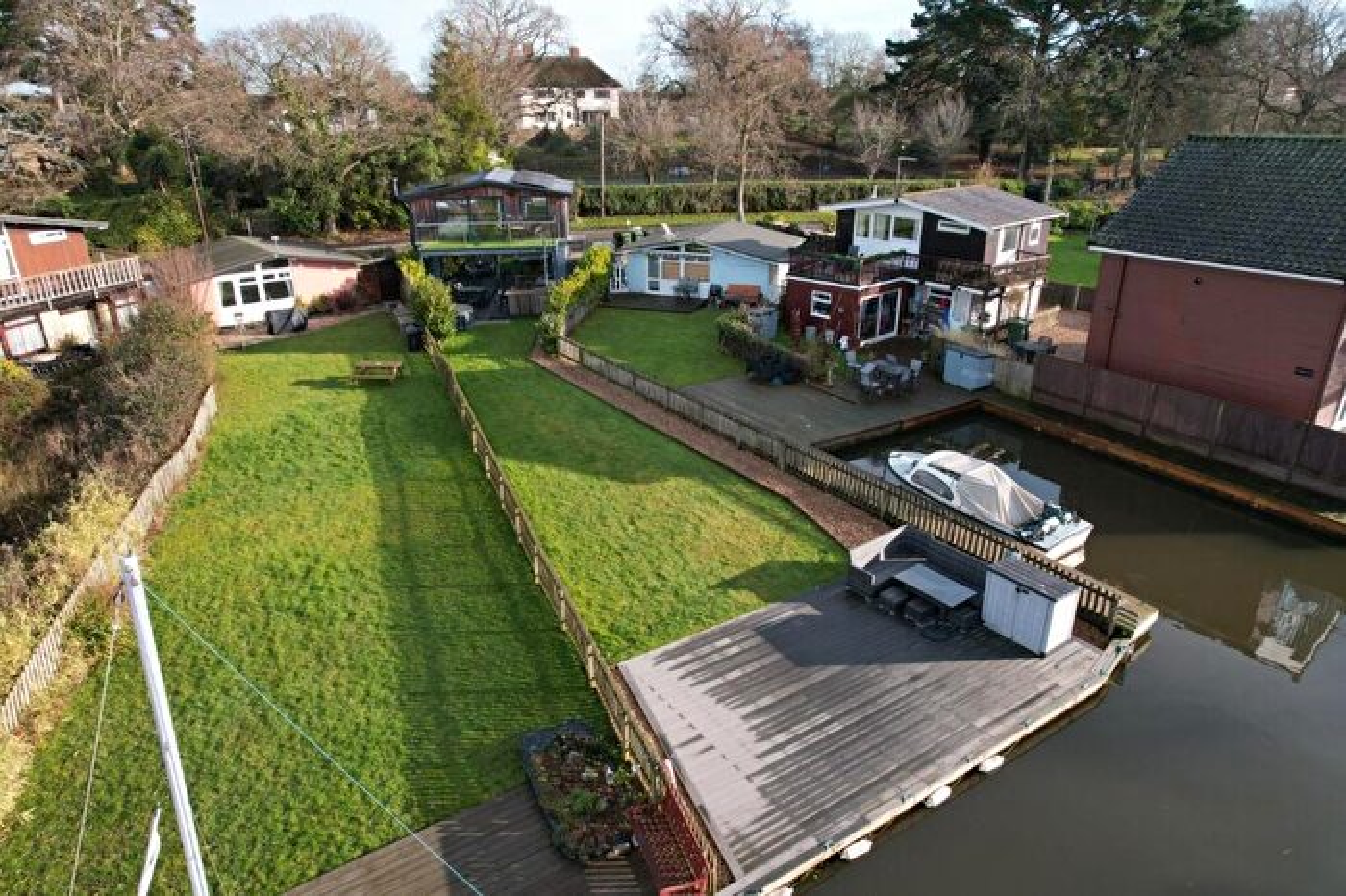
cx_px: 673
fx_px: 822
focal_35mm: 22
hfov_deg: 78.6
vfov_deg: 57.2
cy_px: 448
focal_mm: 8.38
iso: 120
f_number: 2.8
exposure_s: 1/800
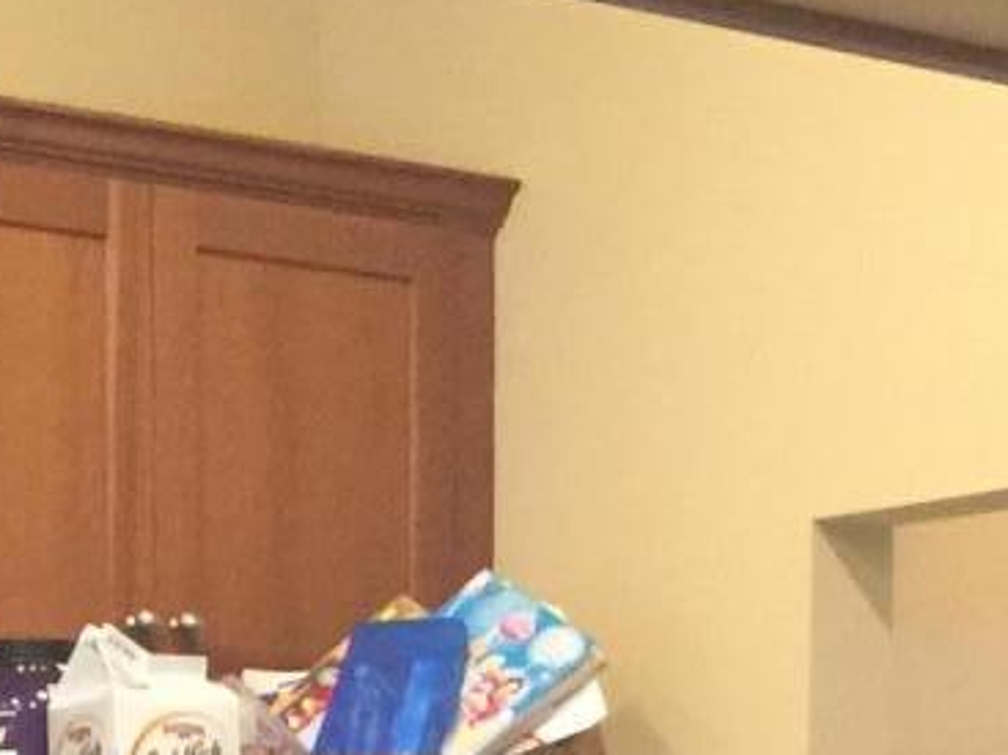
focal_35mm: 158
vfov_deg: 8.4
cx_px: 244
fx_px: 4599
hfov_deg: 12.5
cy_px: 1958
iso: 100
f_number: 2.2
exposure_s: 1/15
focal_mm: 4.15
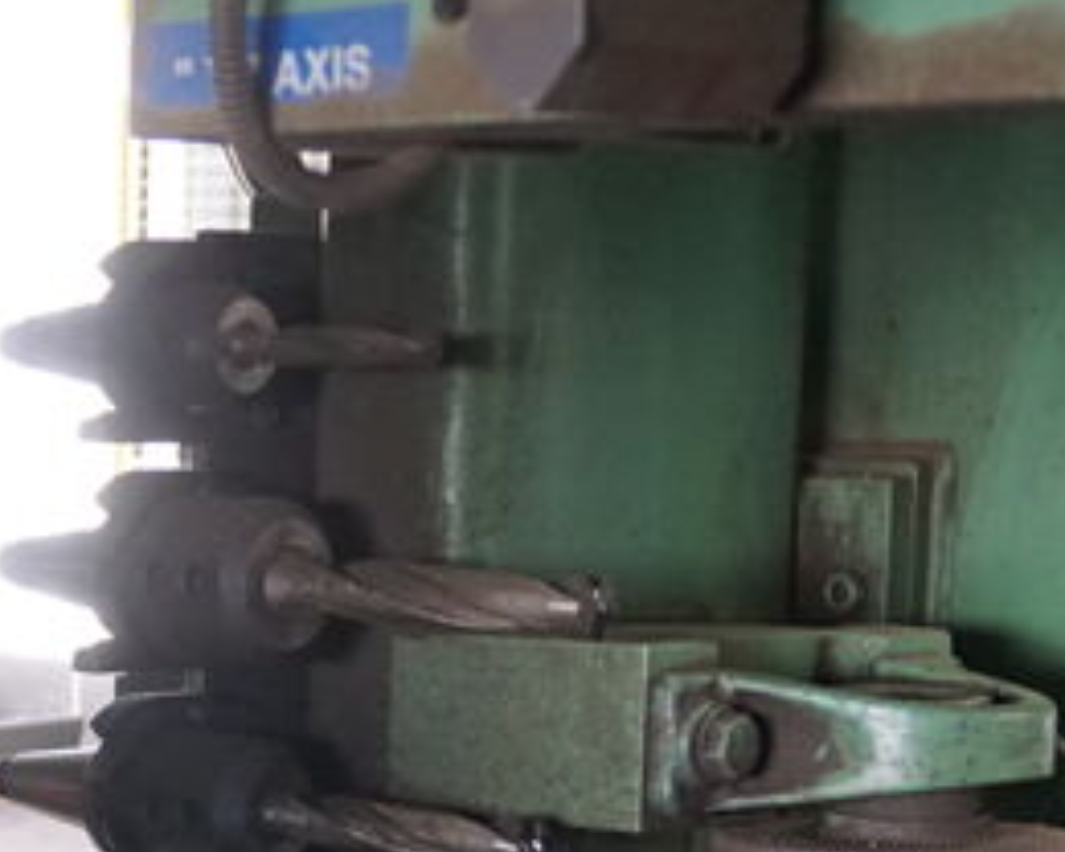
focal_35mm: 130
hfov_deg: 14.6
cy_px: 1192
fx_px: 4089
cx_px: 49
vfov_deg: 11.5
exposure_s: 1/160
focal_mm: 25
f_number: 4.5
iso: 1600
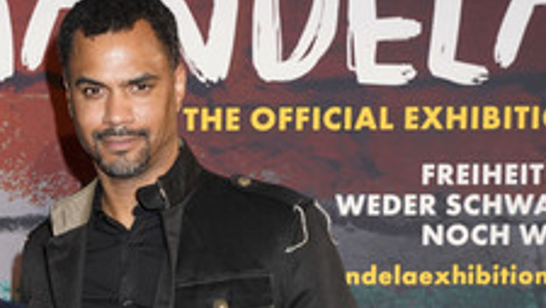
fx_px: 1579
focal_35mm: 109
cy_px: 245
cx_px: 52
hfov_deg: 19.3
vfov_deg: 11.1
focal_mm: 52
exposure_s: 1/125
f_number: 7.1
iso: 1250
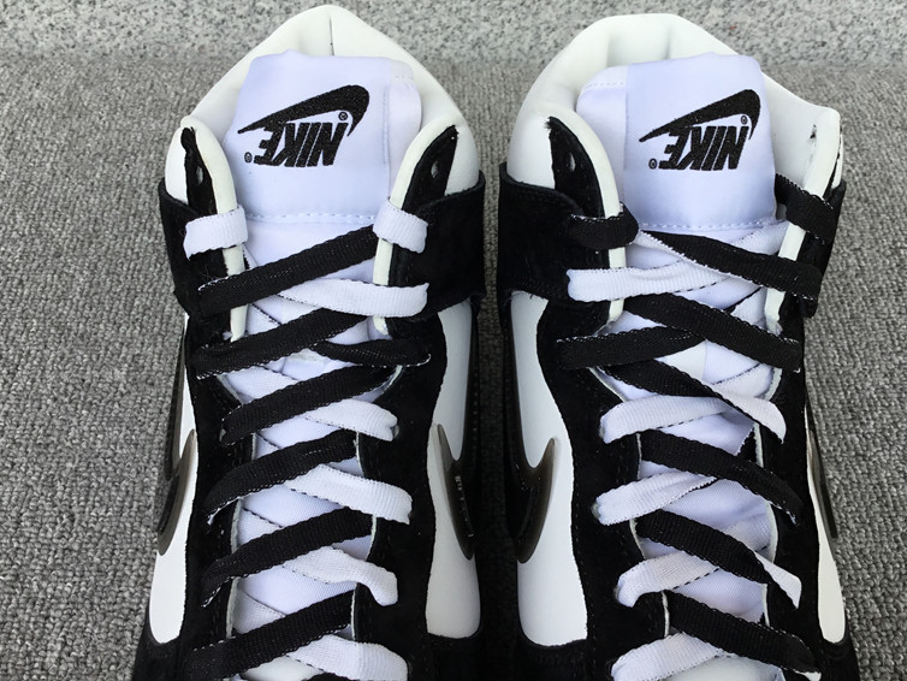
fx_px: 970
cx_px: 463
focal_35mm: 37
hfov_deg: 50.1
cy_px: 276
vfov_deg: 38.5
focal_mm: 3.3
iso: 25
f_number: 2.4
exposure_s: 1/159
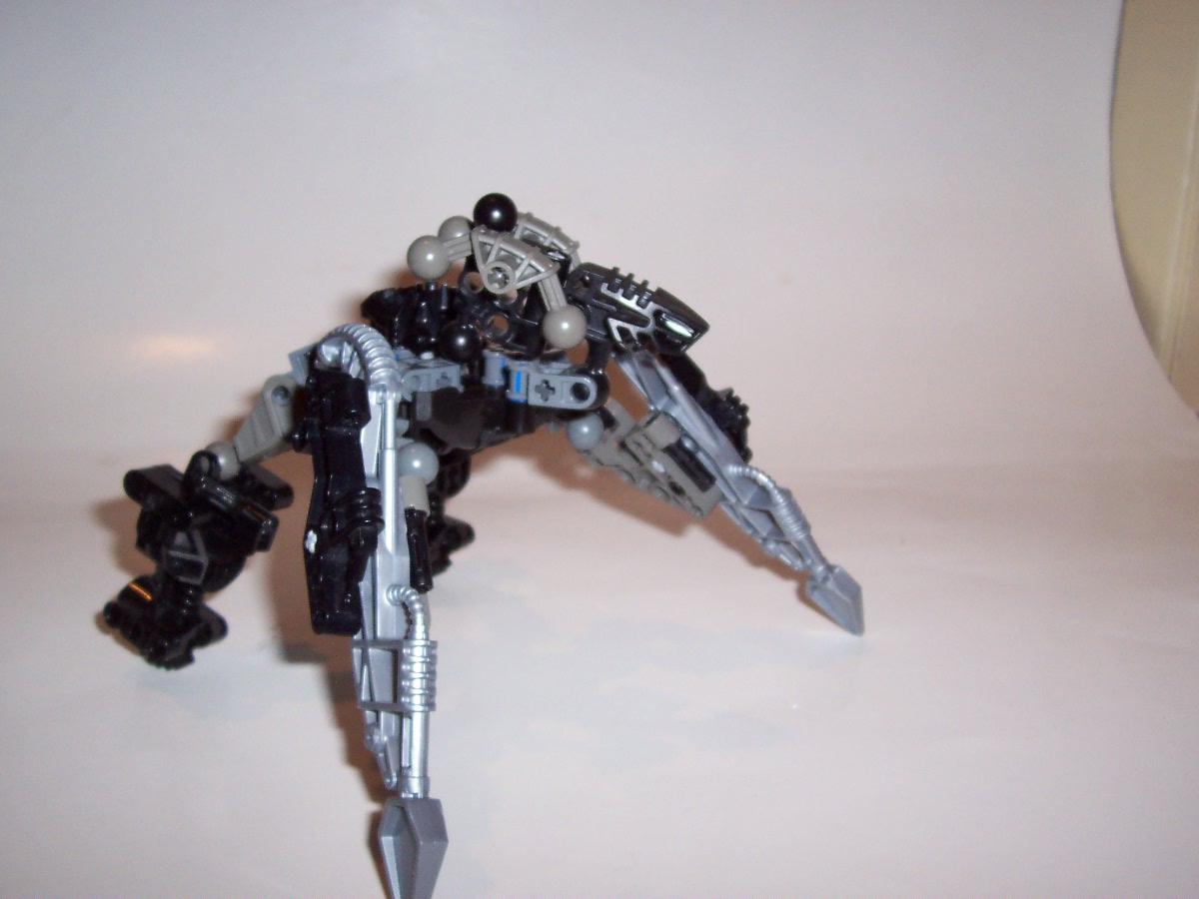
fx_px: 1282
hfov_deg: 50.1
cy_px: 450
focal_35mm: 37
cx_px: 600
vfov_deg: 38.7
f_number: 2.8
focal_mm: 5.6
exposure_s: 1/60
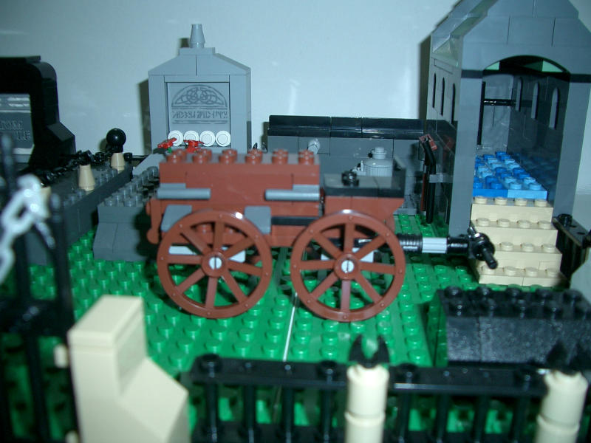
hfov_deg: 52.6
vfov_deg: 40.7
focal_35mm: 35
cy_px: 222
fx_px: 598
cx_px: 296
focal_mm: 5.8
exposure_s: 1/40
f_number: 2.6
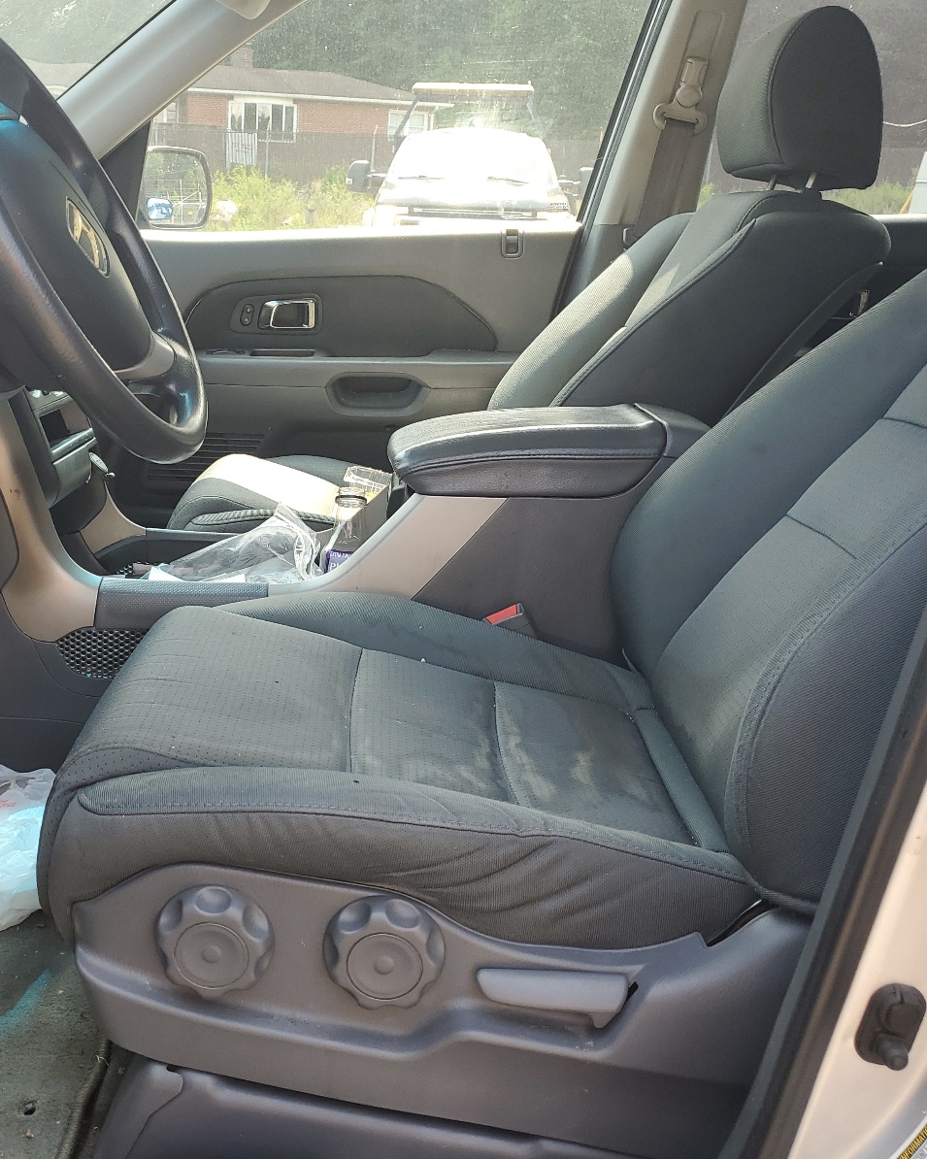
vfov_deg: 52.8
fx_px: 1166
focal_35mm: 34
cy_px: 579
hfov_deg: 42.3
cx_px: 260
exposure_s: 1/250
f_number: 1.5
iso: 50
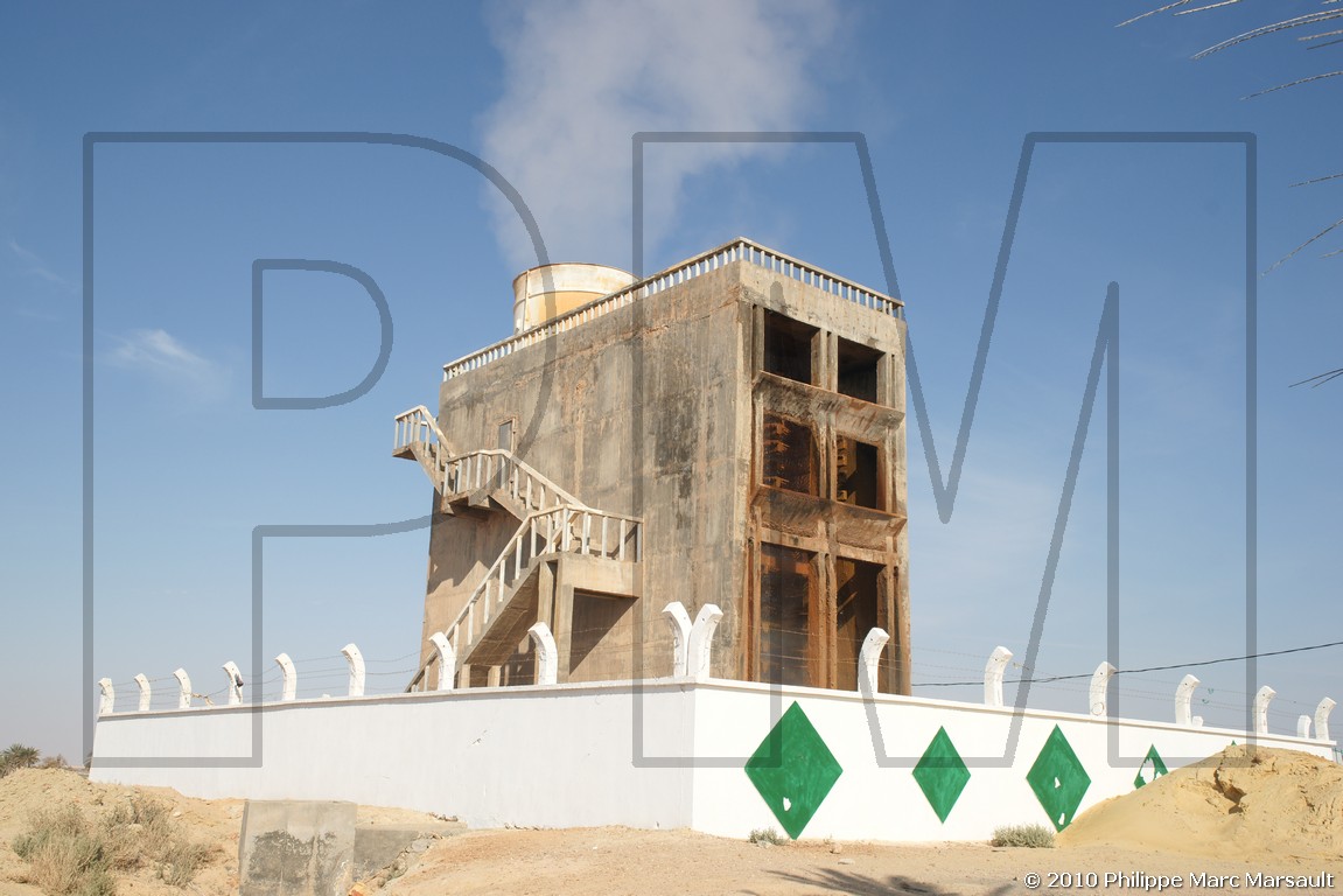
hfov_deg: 61.9
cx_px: 672
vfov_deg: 43.6
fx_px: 1119
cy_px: 448
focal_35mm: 30
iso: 100
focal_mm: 30
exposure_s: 1/320
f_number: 9
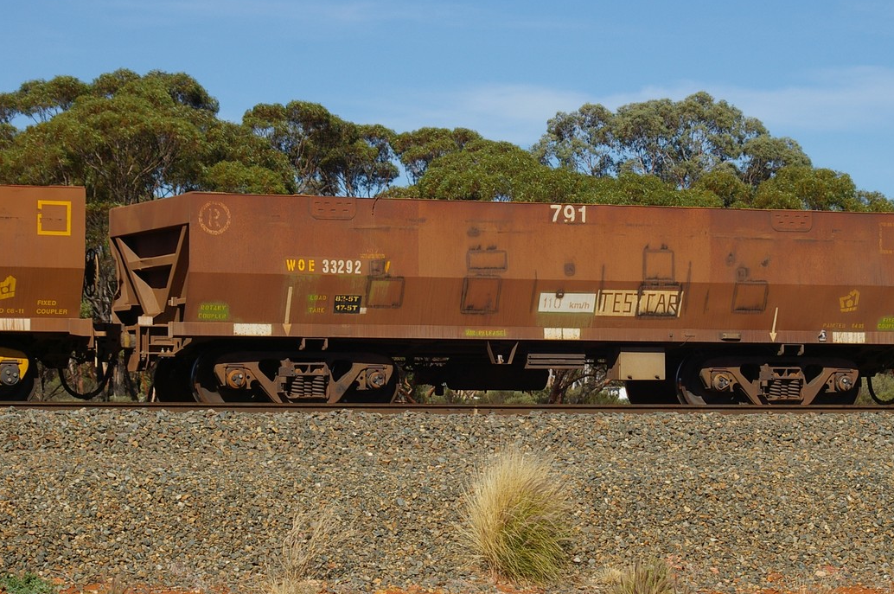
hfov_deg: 15.8
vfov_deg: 10.5
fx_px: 3225
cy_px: 262
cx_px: 543
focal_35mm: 130
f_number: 8
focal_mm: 70
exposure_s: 1/750
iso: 200
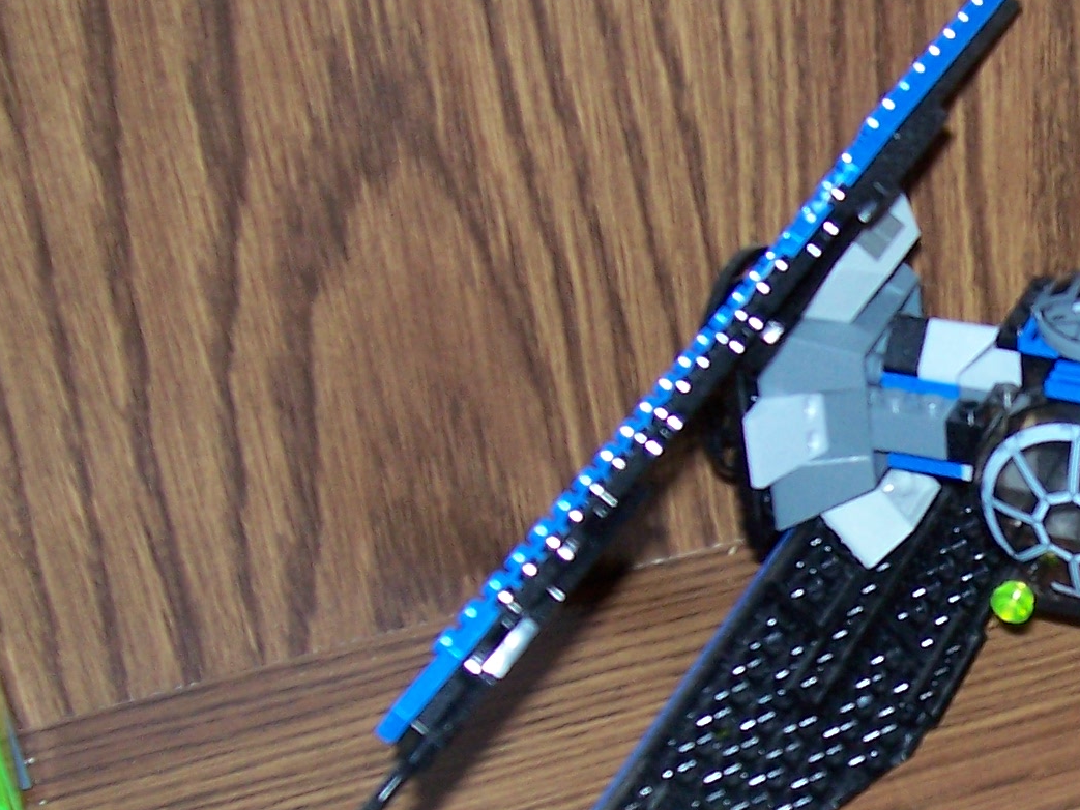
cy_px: 627
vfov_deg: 17.4
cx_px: 1050
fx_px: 2620
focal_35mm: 84
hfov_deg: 22.5
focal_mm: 5.6
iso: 125
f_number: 2.7
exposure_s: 1/60
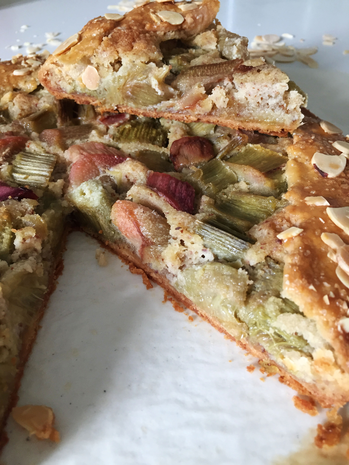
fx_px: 390
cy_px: 232
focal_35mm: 29
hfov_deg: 48.2
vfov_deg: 61.7
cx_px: 174
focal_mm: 4.15
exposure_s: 1/33
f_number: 2.2
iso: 125
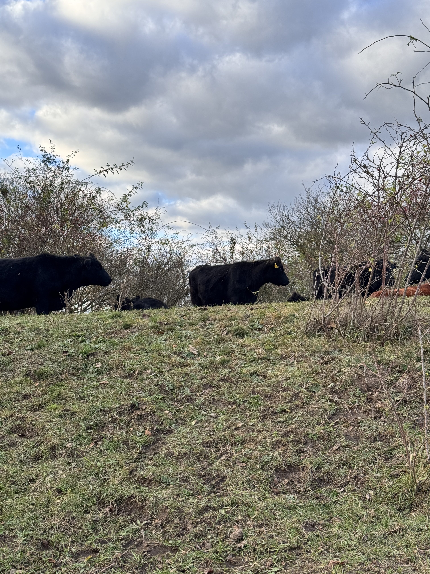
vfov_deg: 39.7
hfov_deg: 30.3
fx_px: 795
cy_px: 287
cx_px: 215
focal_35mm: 48
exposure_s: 1/888
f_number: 1.78
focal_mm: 6.86
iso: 64
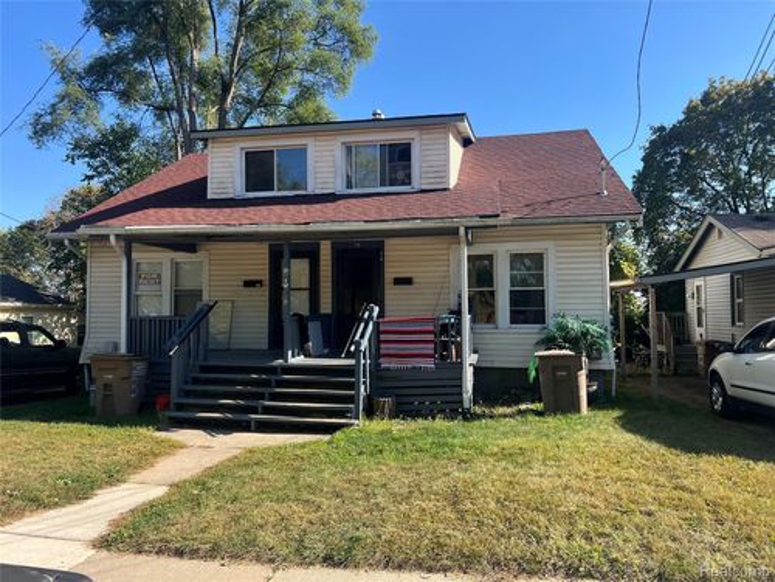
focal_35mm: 26
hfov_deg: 67.3
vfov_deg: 53.1
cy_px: 291
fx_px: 582
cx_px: 388
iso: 50
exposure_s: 1/1412
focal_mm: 5.7
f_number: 1.5
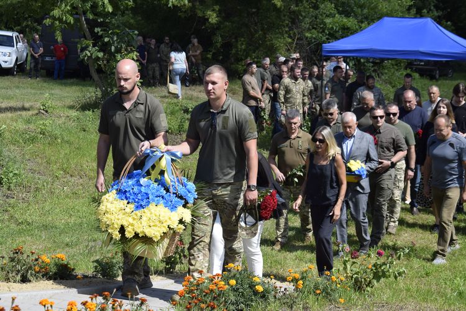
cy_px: 156
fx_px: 1068
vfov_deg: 16.6
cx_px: 233
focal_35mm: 82
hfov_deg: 24.6
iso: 200
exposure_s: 1/320
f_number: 9
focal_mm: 55
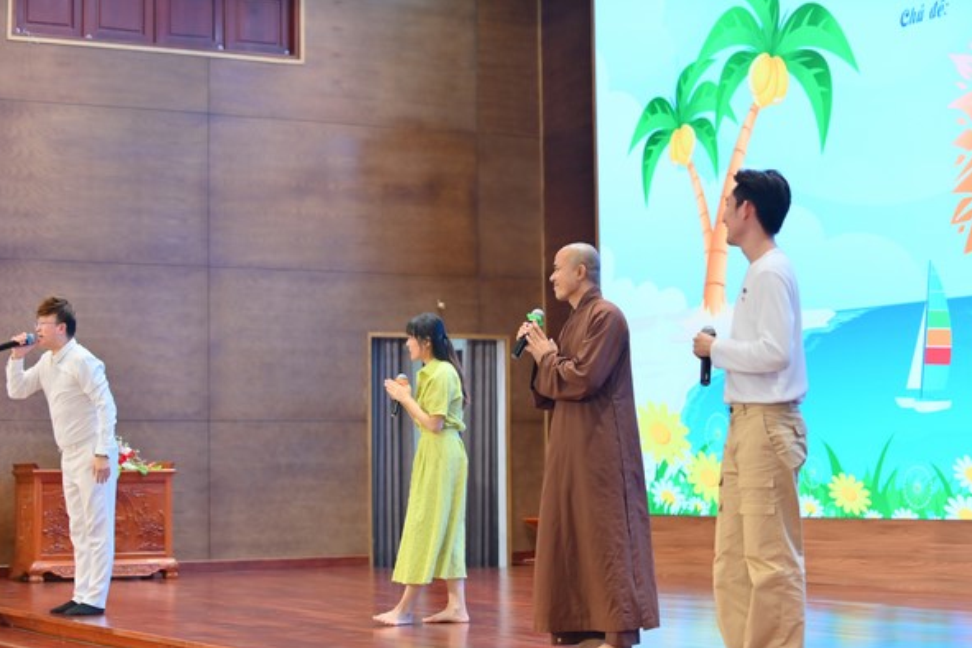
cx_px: 482
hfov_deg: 26.3
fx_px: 2079
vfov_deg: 17.7
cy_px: 353
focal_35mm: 77
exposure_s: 1/100
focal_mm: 70
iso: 1000
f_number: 3.5
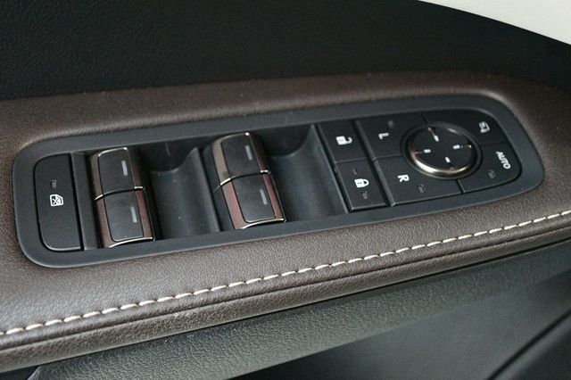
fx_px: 951
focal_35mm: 60
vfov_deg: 22.6
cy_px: 190
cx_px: 286
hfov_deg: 33.4
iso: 10000
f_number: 5.3
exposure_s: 1/60
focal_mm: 40
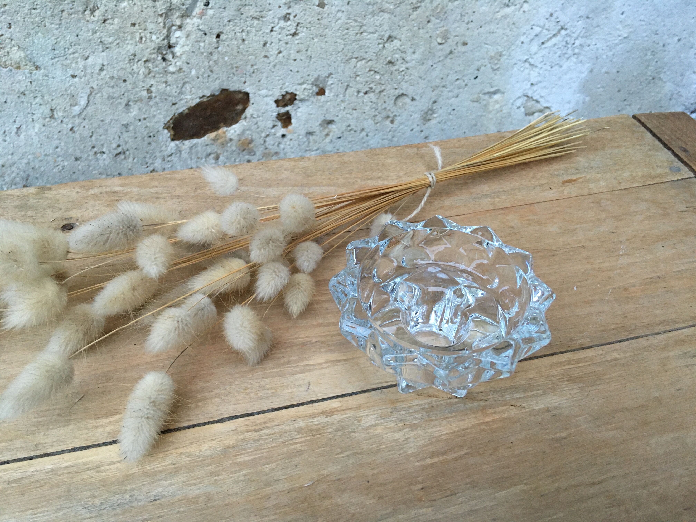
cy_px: 261
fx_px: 583
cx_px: 348
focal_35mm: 29
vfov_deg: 48.2
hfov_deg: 61.7
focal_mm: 4.15
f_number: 2.2
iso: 200
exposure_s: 1/33
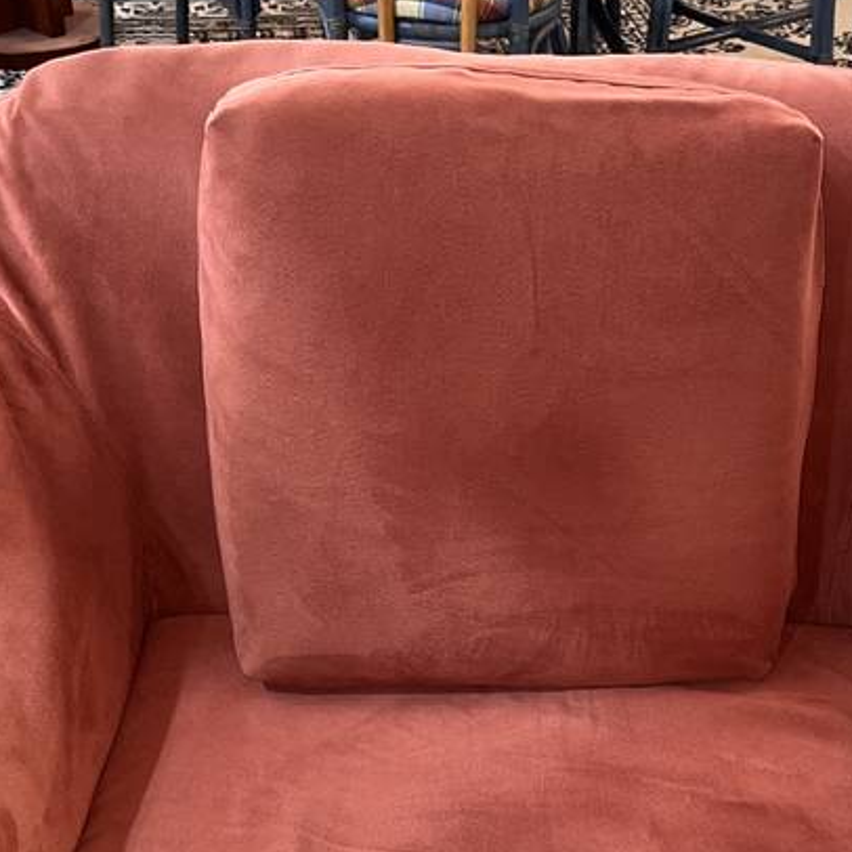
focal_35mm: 58
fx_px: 1615
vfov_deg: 28.4
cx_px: 529
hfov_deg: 29.4
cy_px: 774
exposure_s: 1/19
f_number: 1.6
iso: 50
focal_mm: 5.1
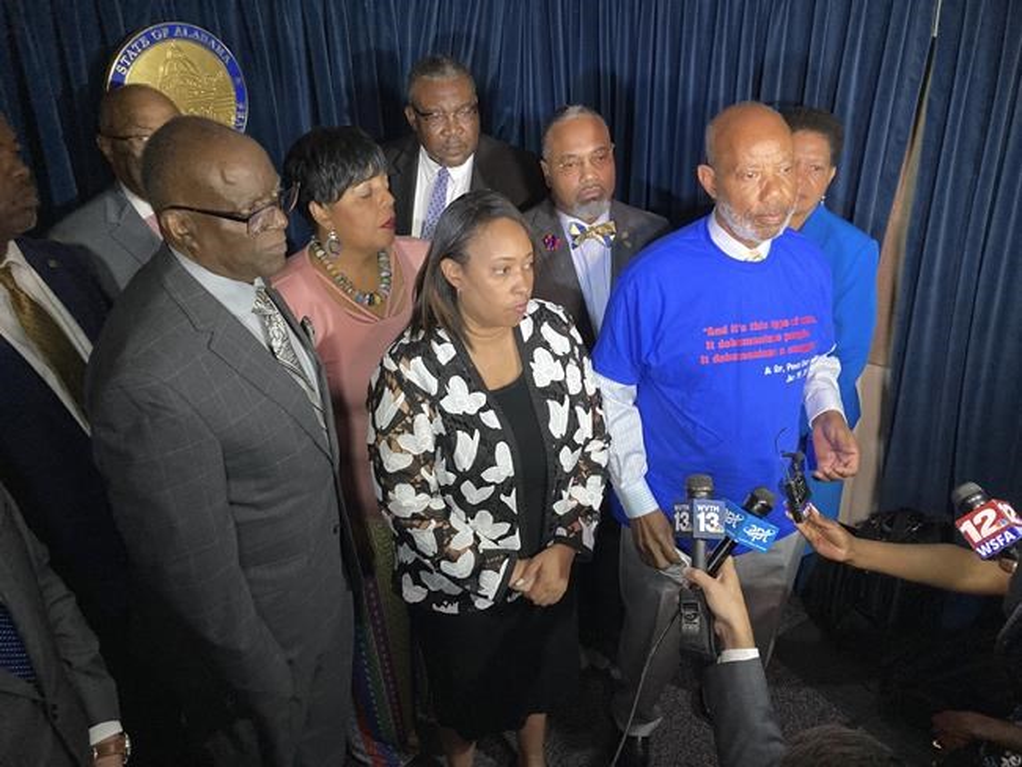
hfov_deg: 63.4
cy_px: 384
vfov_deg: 49.8
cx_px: 511
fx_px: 827
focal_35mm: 28
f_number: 1.8
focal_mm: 3.99
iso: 400
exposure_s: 1/31
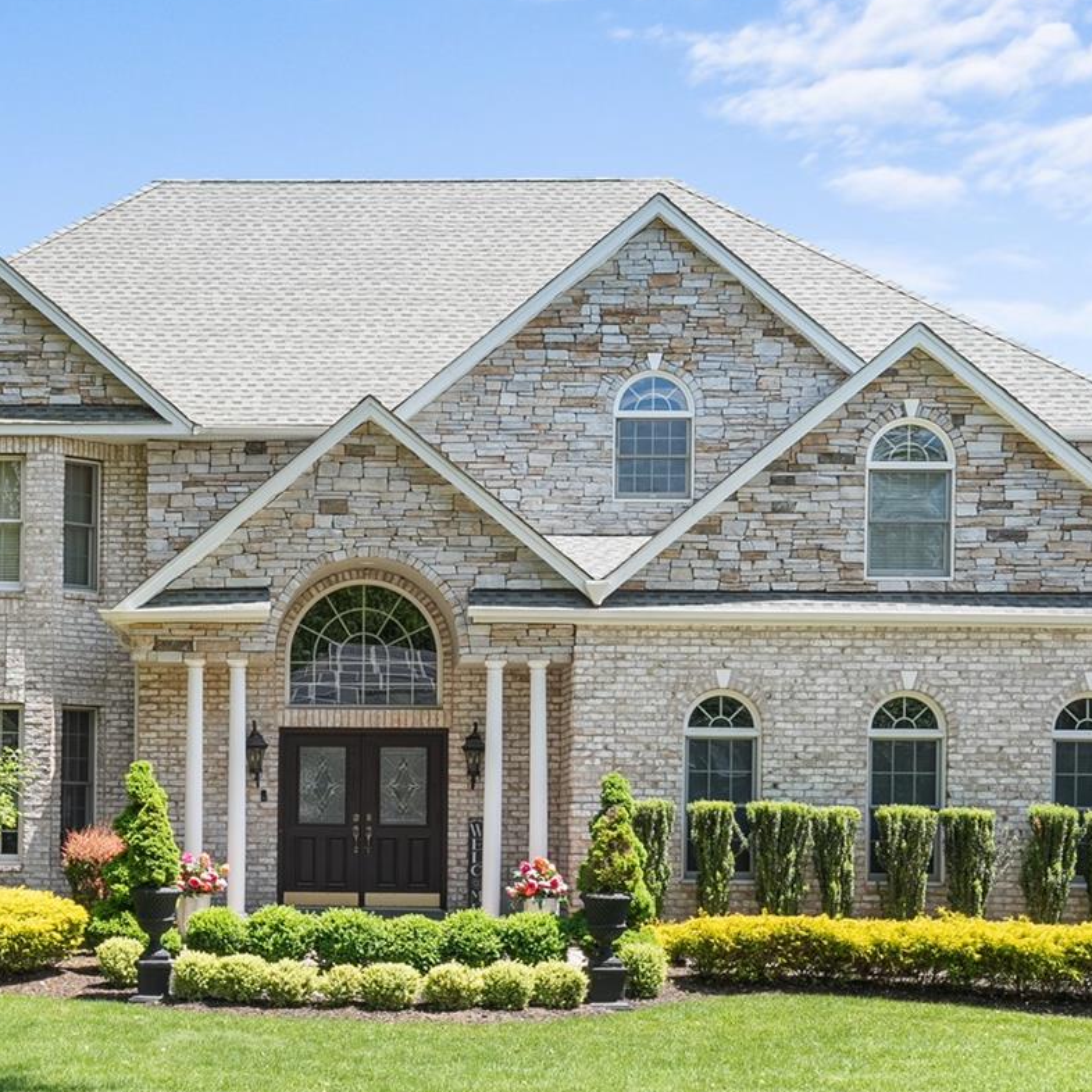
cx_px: 440
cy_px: 816
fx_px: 2252
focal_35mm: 63
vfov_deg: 26.9
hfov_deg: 27.2
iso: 200
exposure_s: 1/25
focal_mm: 28.5
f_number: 9
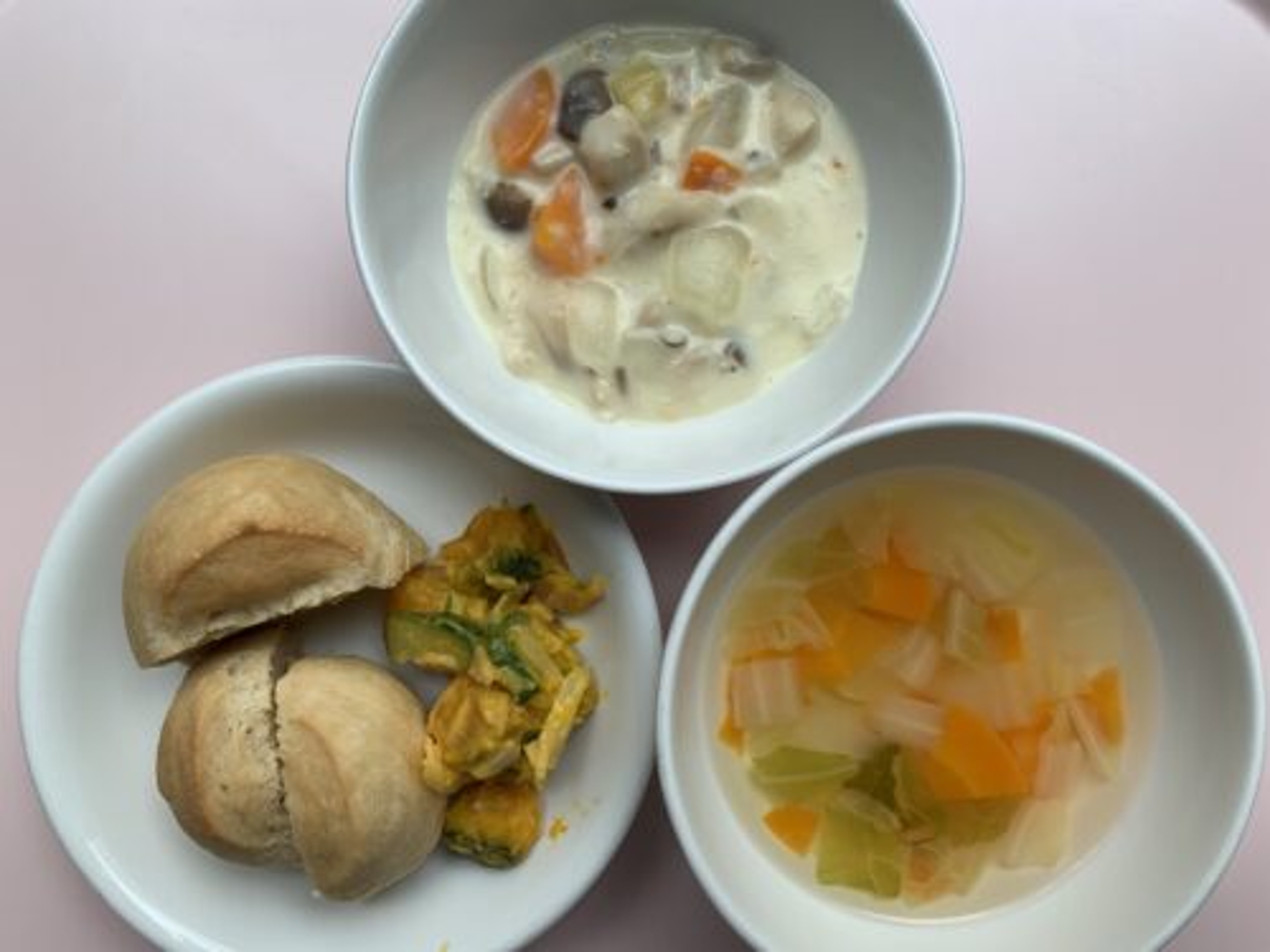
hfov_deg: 67.3
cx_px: 635
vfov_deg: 53.1
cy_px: 476
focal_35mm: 26
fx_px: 954
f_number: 1.8
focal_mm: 4.25
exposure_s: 1/404
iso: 25
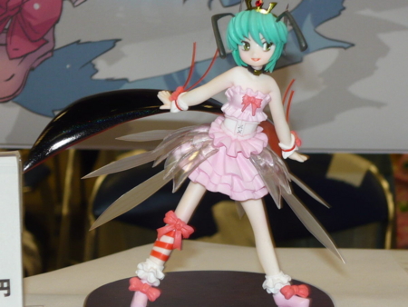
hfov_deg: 19.8
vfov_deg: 15.0
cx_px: 204
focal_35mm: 99
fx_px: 1167
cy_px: 154
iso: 100
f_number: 3.7
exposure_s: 1/40
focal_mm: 10.2
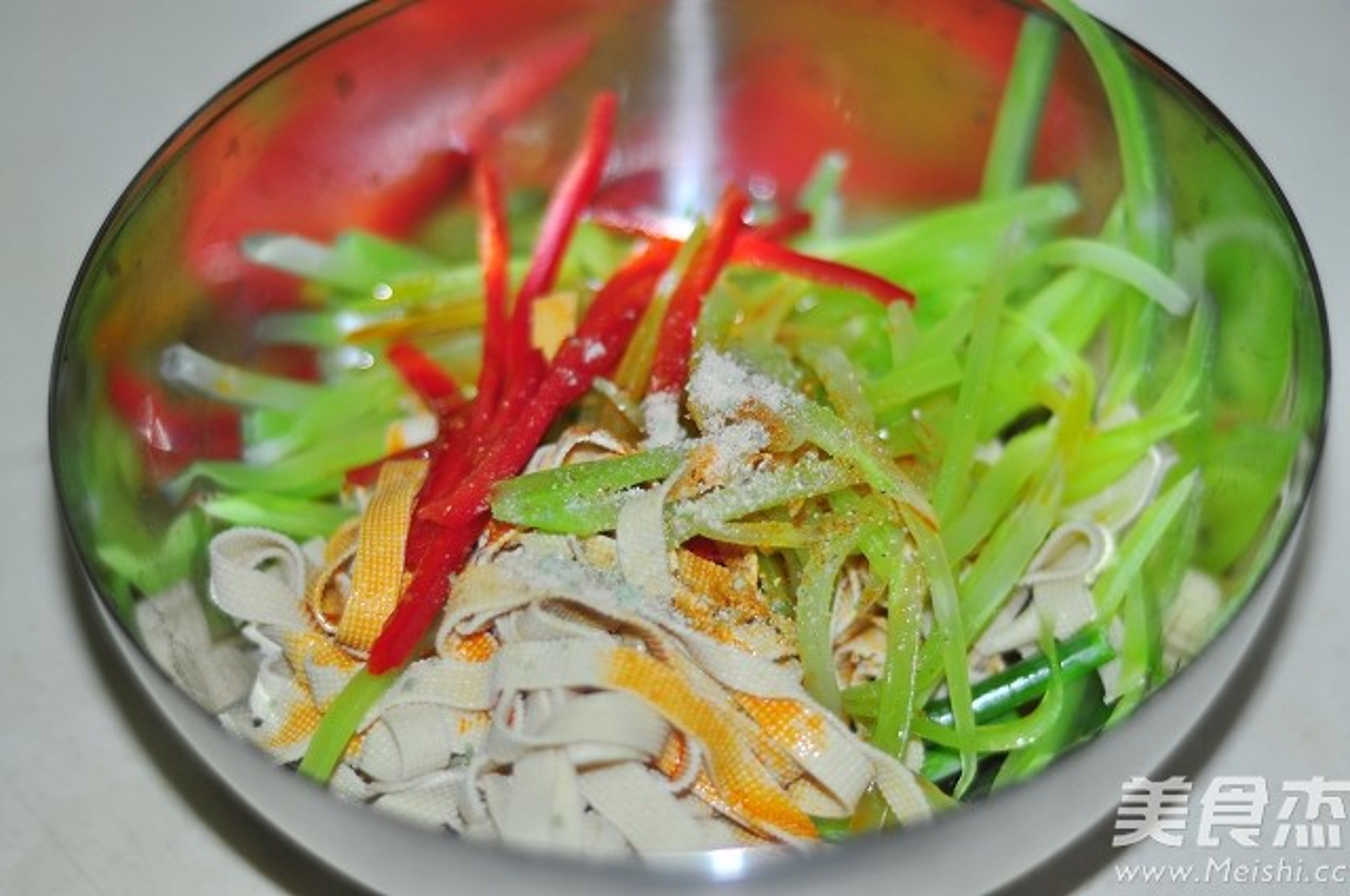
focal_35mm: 75
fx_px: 2809
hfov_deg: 27.0
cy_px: 448
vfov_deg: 18.1
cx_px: 675
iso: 200
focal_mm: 50
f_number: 1.8
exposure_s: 1/60
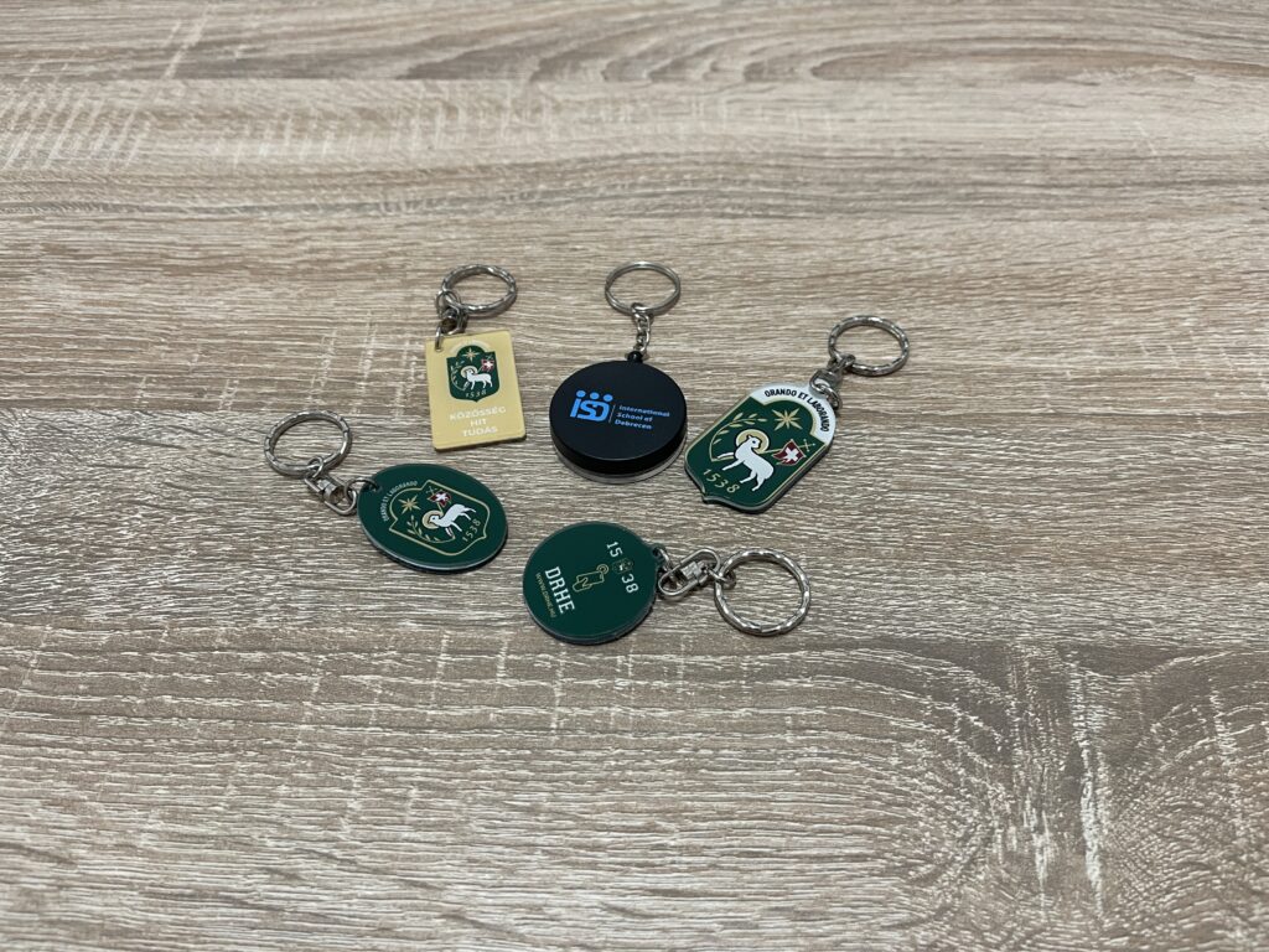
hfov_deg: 69.4
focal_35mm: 25
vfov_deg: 54.9
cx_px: 634
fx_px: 916
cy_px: 476
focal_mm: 5.1
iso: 160
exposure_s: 1/50
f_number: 1.6
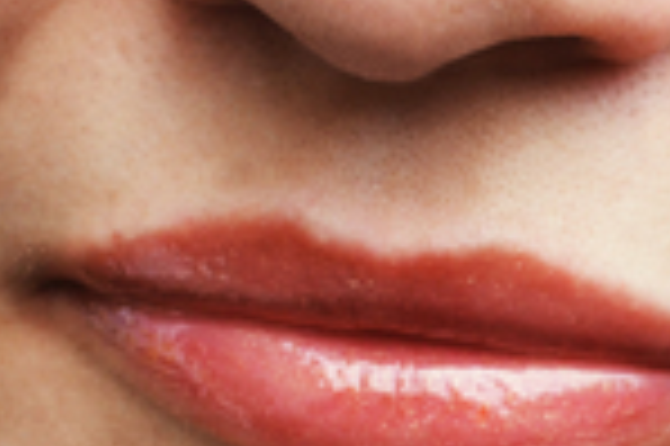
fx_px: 4899
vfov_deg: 5.1
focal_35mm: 264
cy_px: 885
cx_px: 1264
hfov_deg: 7.6
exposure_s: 1/200
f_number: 8
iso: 200
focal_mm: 35
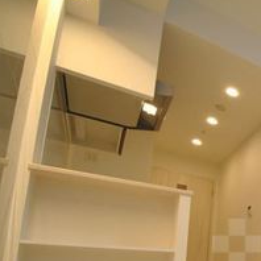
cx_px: 410
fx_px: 282
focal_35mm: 33
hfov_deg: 27.6
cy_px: 244
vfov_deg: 44.4
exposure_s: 1/100
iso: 800
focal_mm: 8
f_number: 5
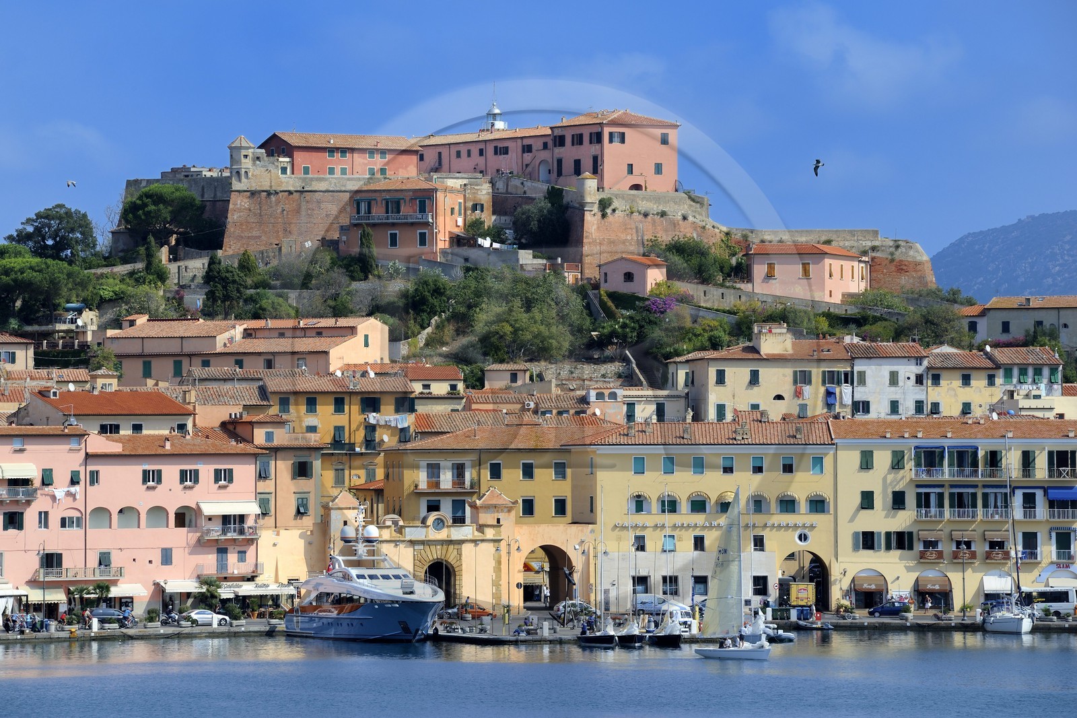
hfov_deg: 10.3
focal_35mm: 200
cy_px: 359
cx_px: 538
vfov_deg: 6.9
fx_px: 5982
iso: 200
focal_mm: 200
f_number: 13
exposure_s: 1/250
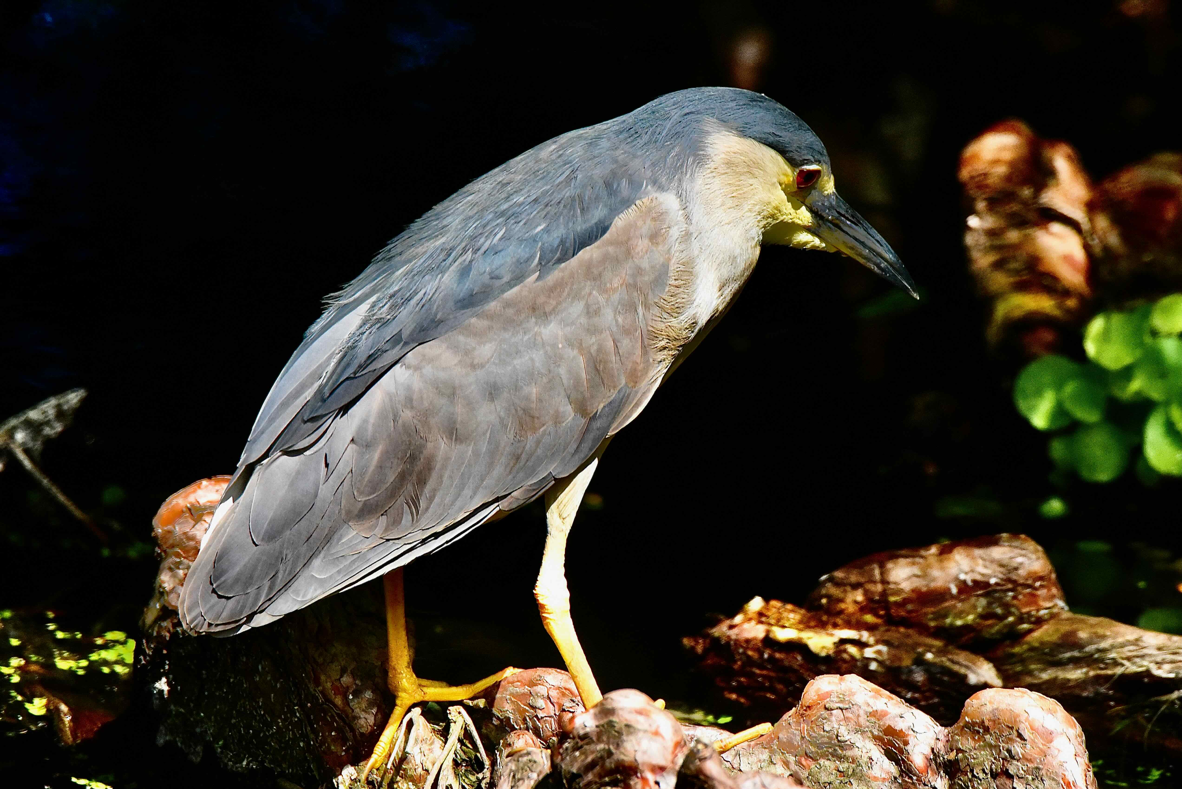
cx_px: 591
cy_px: 394
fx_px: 19706
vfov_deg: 2.3
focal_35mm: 600
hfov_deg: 3.4
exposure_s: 1/4000
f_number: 11
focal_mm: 600
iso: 6400
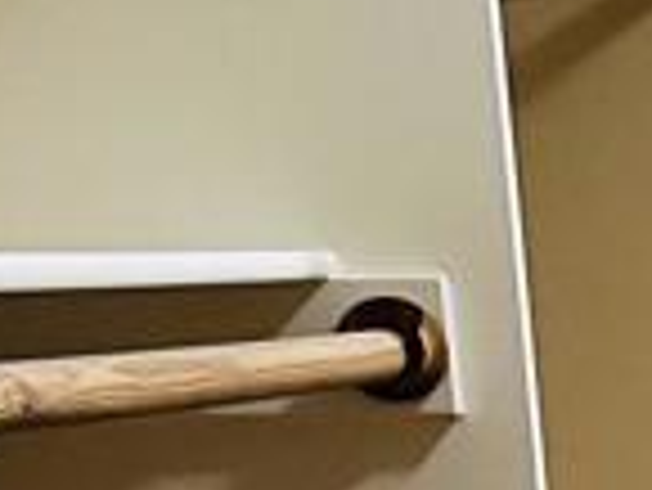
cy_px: 1002
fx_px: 3450
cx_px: 2055
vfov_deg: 7.8
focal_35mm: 183
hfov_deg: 8.7
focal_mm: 5.7
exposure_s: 1/60
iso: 100
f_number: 1.5
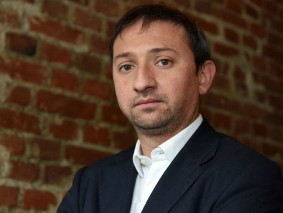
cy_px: 102
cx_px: 146
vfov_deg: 22.3
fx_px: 540
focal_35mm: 66
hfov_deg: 29.4
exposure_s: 1/125
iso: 1600
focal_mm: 58
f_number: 3.5
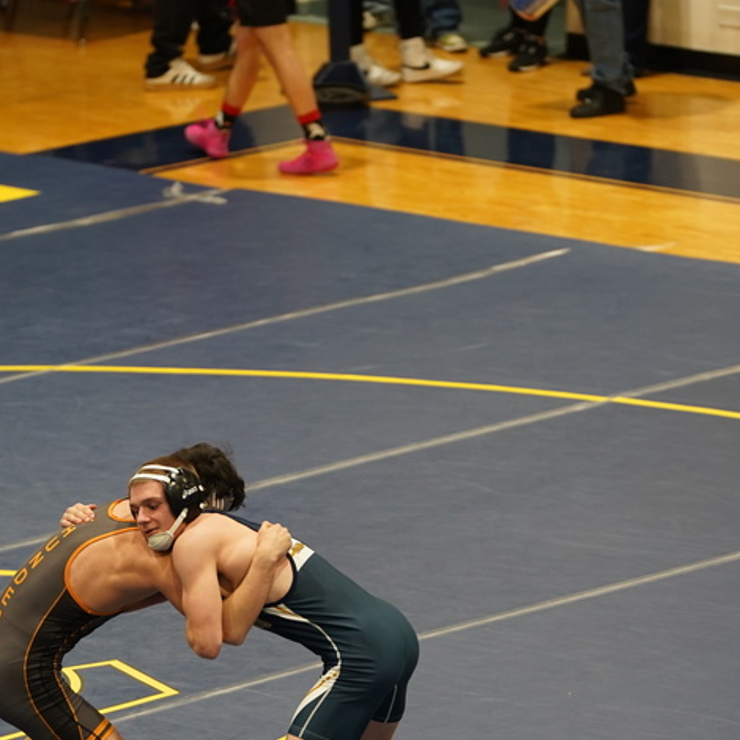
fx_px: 8949
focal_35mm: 370
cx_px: 362
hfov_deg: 4.7
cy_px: 462
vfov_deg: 4.7
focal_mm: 200
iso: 1600
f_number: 3.2
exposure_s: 1/250
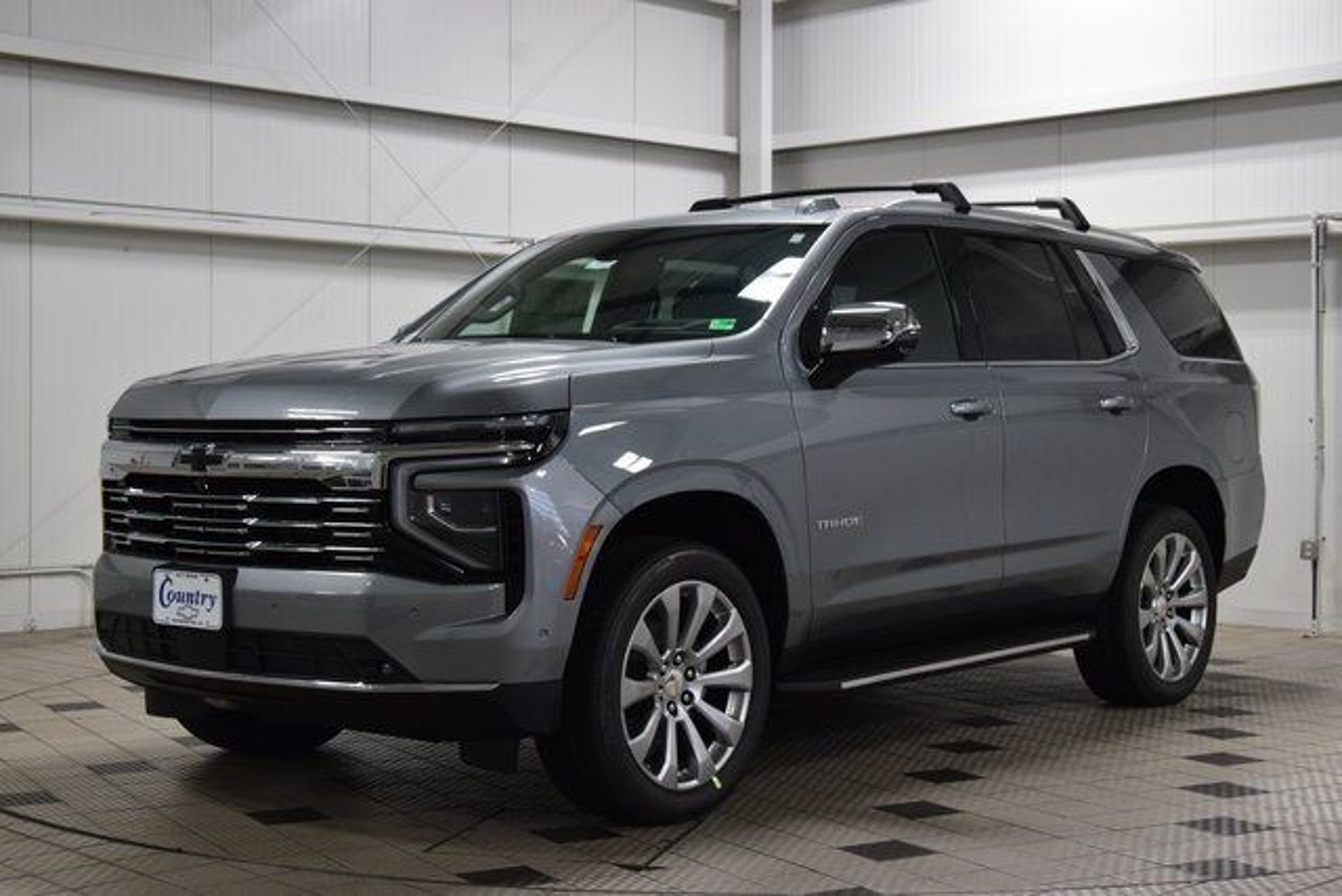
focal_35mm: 54
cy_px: 448
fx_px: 2013
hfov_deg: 36.9
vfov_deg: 25.1
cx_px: 671
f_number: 7.1
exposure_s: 1/60
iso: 1600
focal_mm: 36
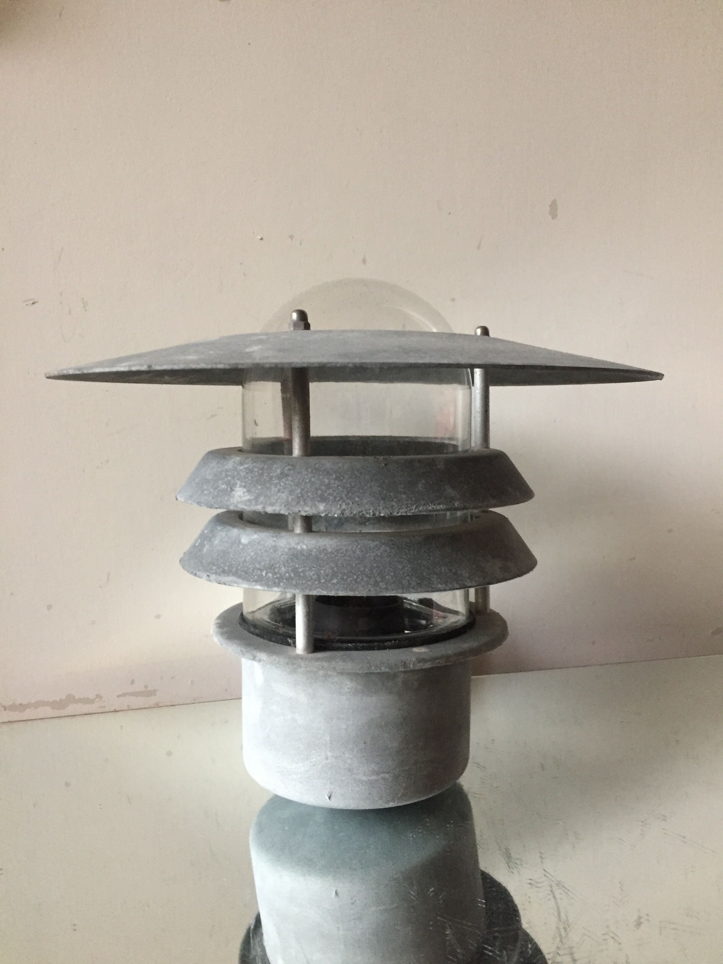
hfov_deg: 48.2
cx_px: 362
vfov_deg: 61.7
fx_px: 808
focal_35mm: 29
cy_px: 482
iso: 250
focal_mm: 4.15
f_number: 2.2
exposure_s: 1/20
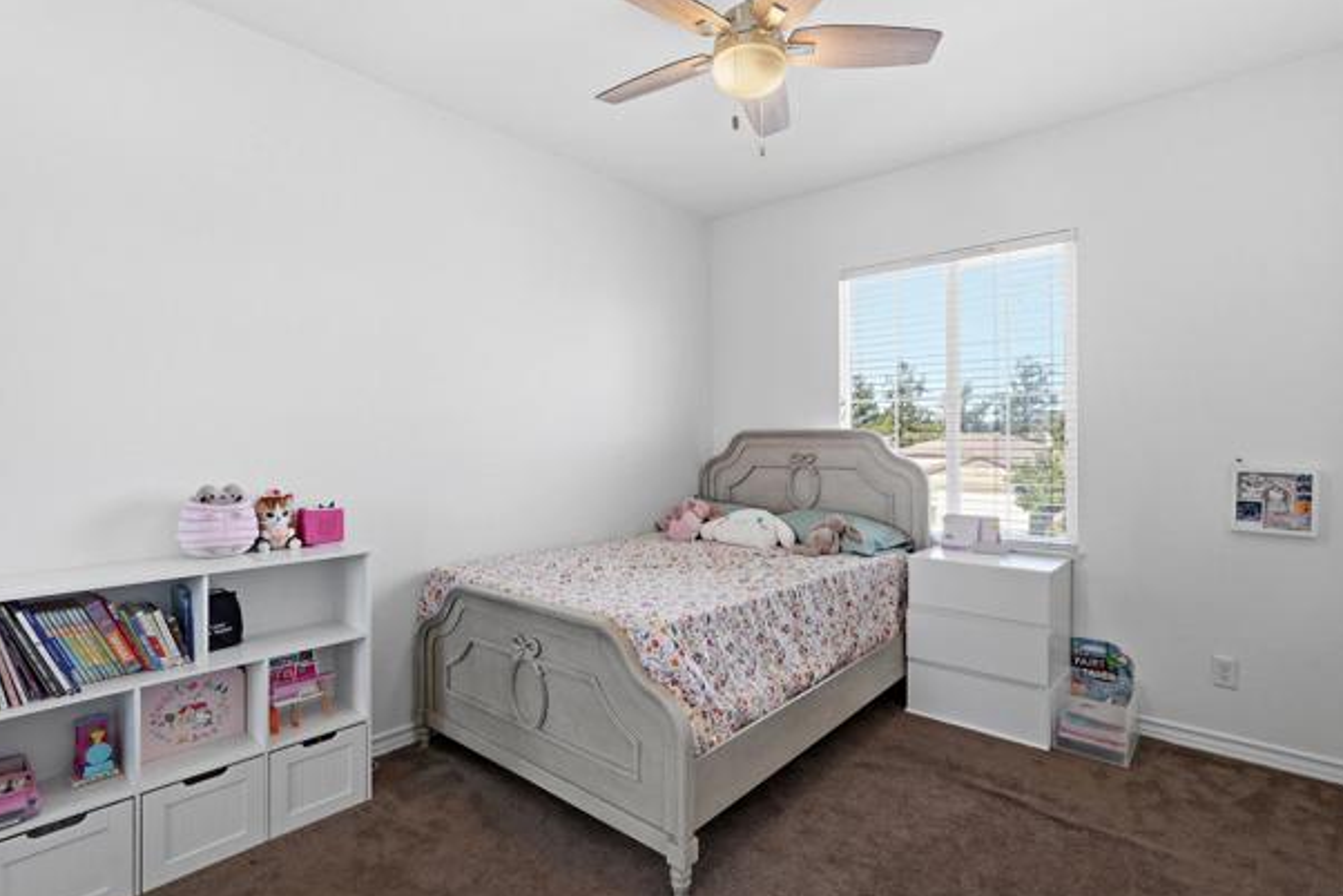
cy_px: 436
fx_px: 634
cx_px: 678
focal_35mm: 17
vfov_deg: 70.5
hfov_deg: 93.2
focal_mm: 16
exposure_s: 1/15
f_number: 5.6
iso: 320
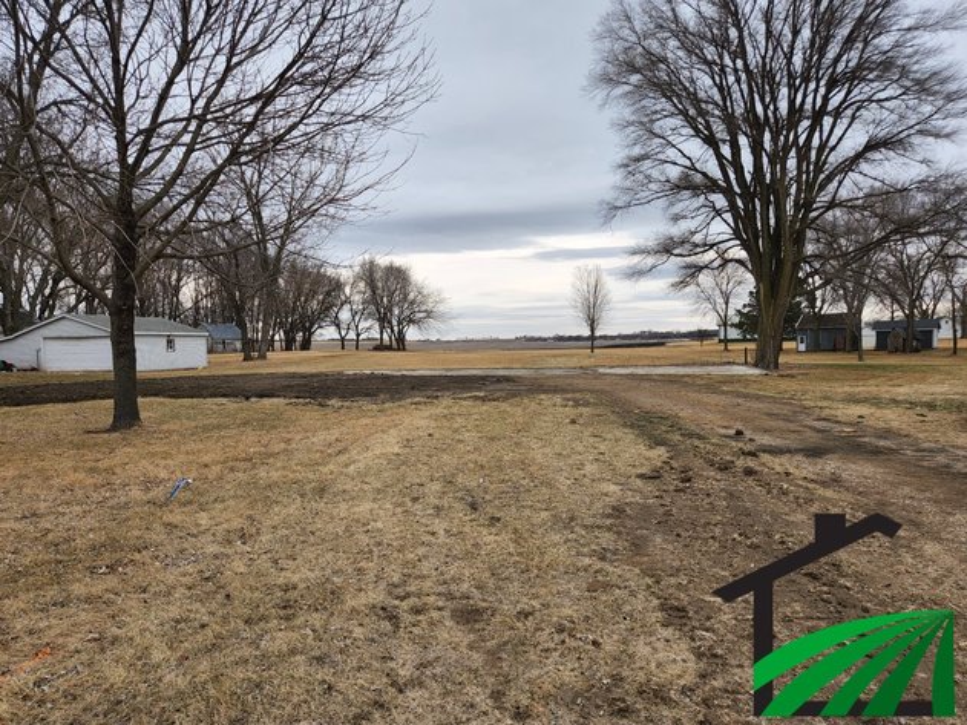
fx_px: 642
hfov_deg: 73.9
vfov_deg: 58.9
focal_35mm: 23
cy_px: 362
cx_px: 484
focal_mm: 5.4
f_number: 1.8
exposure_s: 1/1008
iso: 20
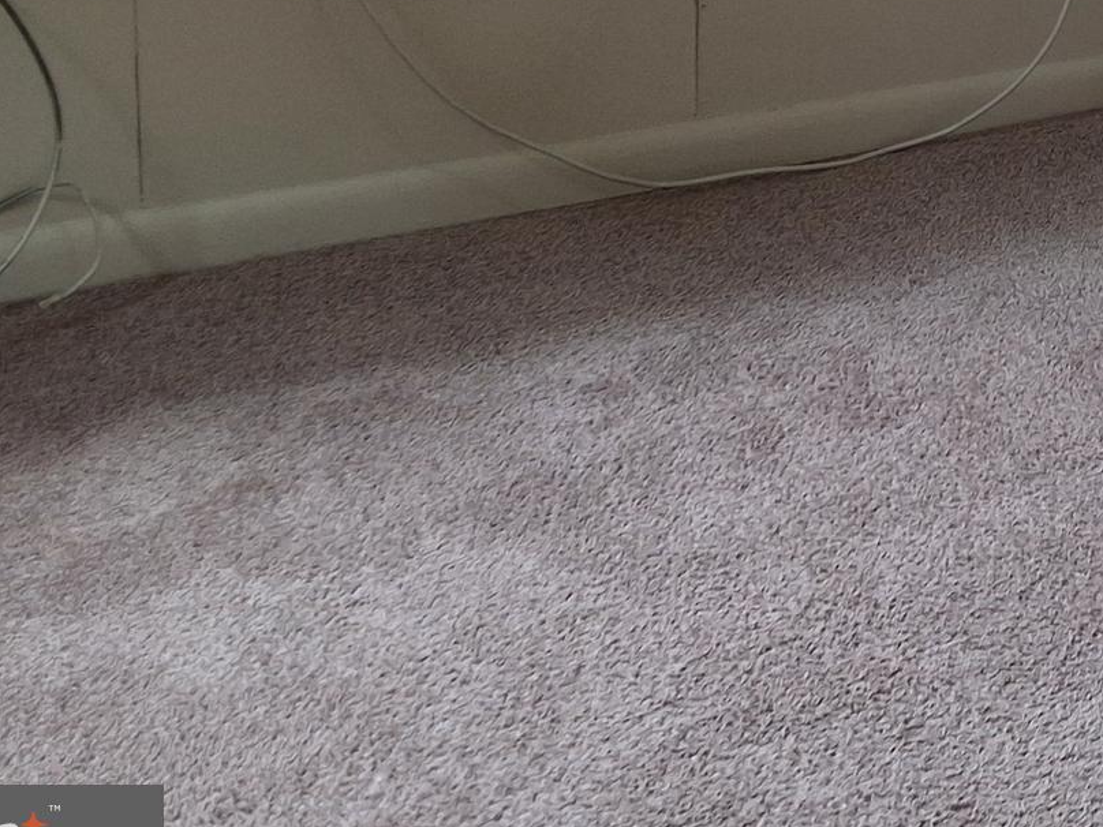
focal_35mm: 71
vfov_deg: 19.6
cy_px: -151
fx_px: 2262
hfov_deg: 25.4
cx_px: 1220
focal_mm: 2.91
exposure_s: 1/120
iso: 32
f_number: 1.9
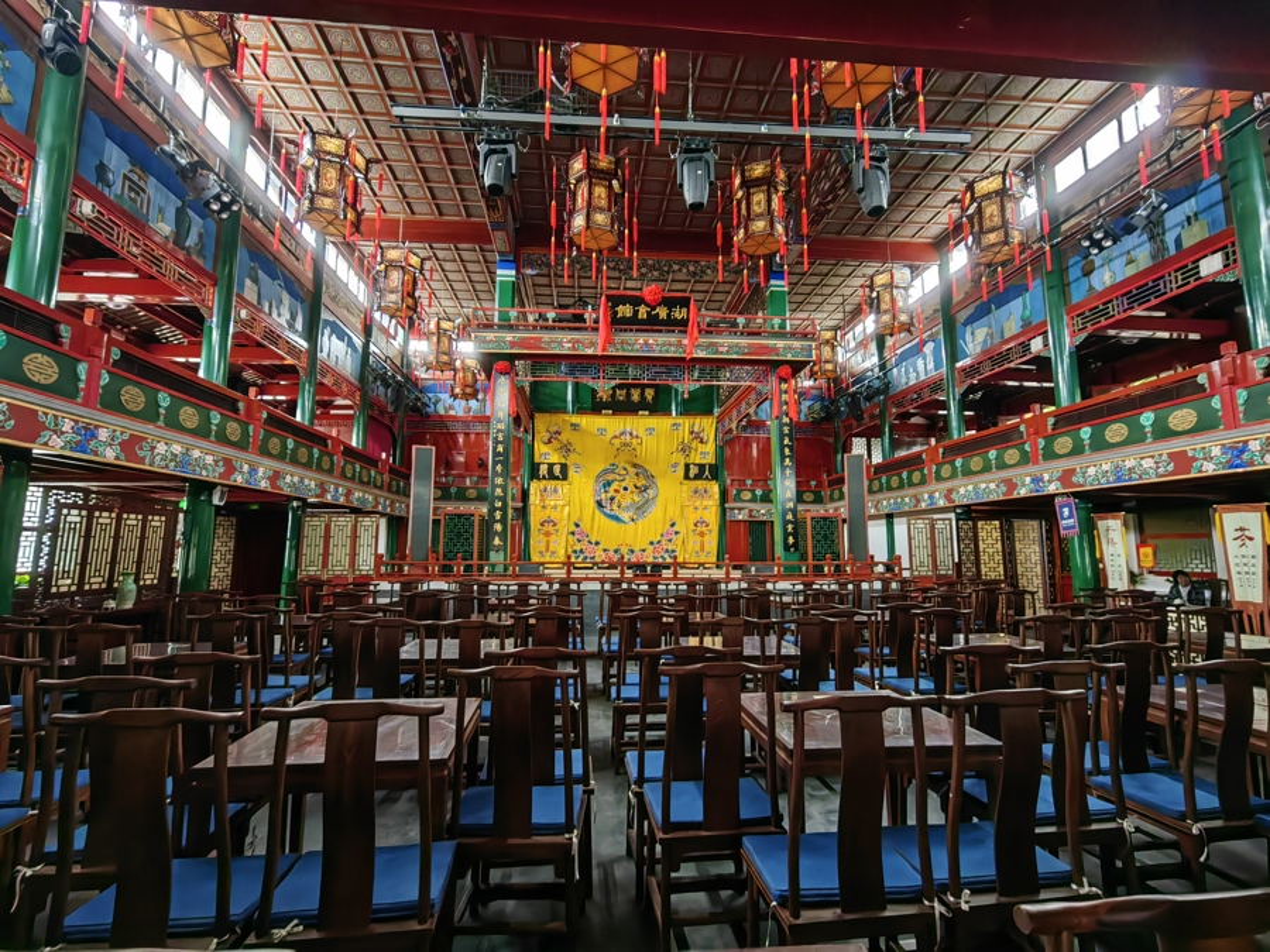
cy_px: 476
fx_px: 550
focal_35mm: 15
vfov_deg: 81.7
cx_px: 635
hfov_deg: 98.2
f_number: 2.2
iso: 320
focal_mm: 1.76
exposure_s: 1/25
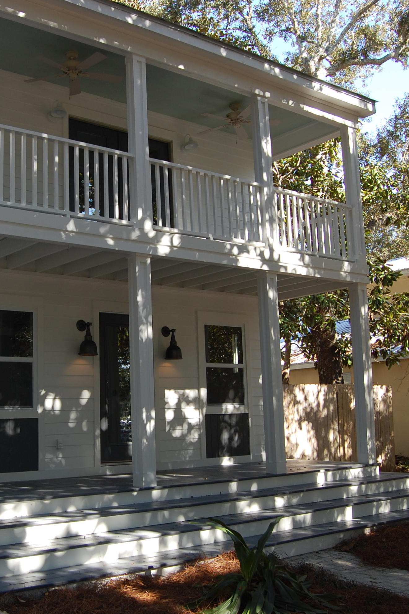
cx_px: 127
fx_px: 699
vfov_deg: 47.4
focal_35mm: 41
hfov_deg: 32.3
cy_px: 309
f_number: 5.6
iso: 200
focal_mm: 18
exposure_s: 1/125
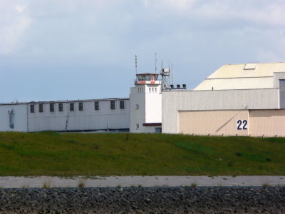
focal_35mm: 442
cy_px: 107
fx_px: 3639
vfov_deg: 3.4
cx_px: 142
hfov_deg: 4.5
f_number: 6.3
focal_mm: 72.6
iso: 100
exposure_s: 1/500
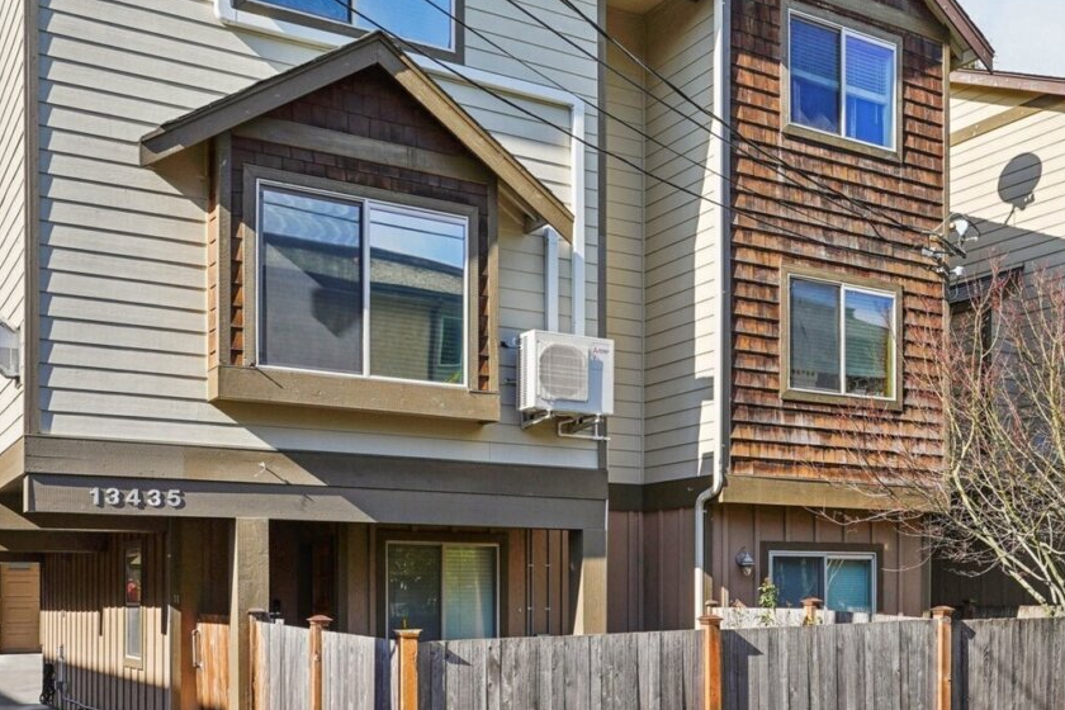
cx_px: 720
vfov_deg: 33.4
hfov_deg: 47.6
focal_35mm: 40
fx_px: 1183
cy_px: 332
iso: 100
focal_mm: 24
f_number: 8
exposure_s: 1/125
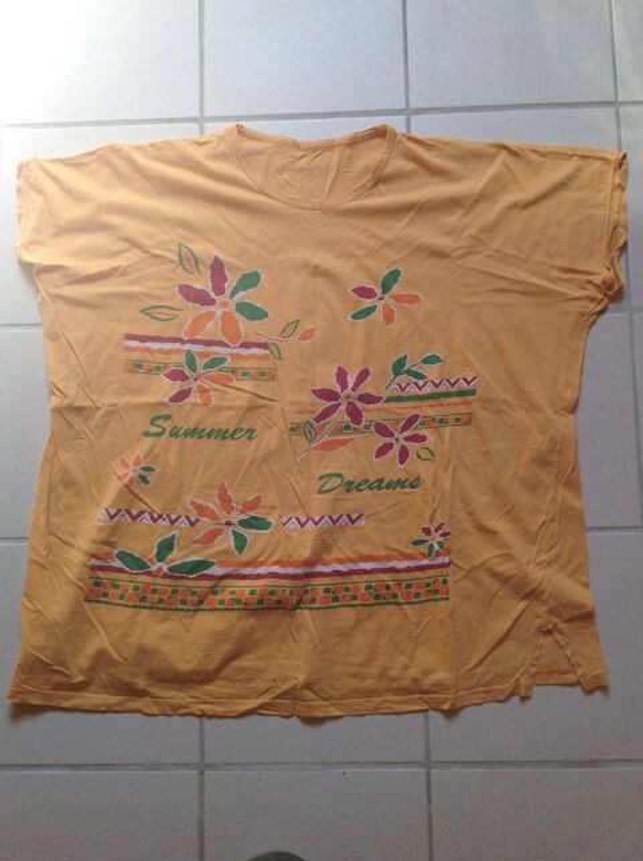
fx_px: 869
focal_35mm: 35
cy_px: 430
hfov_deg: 40.6
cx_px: 322
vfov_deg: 52.7
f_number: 2.4
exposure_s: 1/120
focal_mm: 4.28
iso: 64
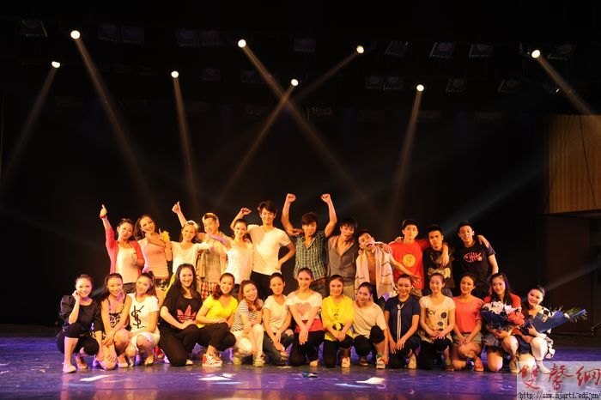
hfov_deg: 42.8
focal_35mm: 46
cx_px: 300
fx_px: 768
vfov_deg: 29.2
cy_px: 200
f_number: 6.3
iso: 800
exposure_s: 1/160
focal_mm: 46
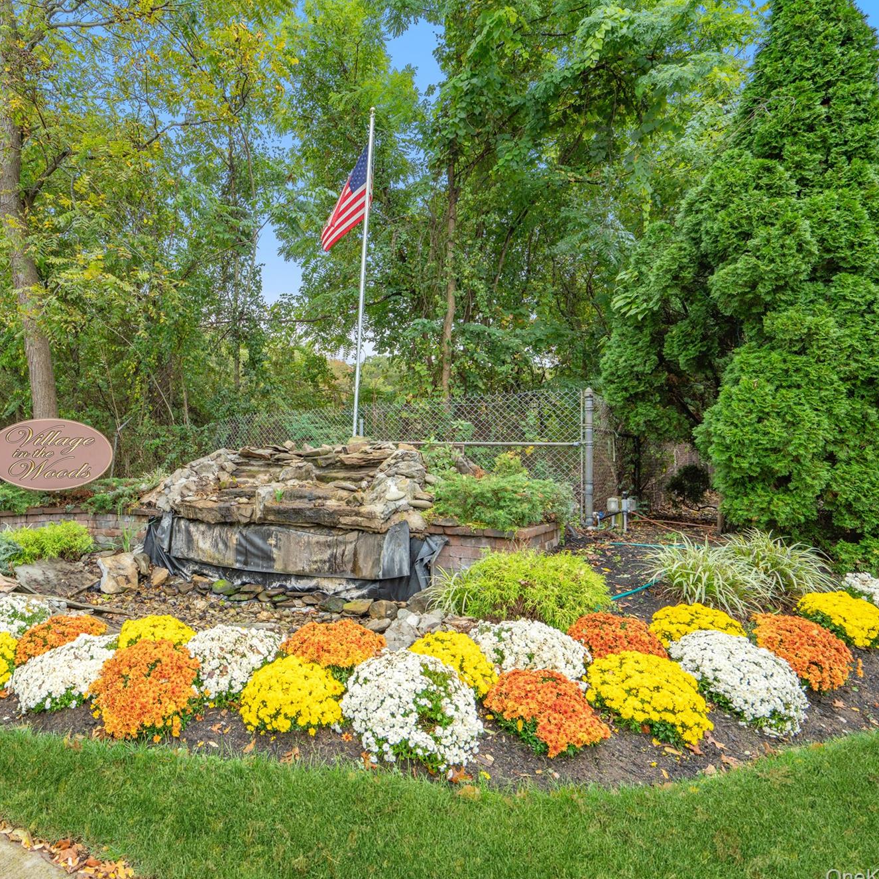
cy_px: 440
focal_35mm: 21
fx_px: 603
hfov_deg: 69.7
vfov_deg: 72.1
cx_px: 282
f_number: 5.6
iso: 320
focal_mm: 16
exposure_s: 1/200
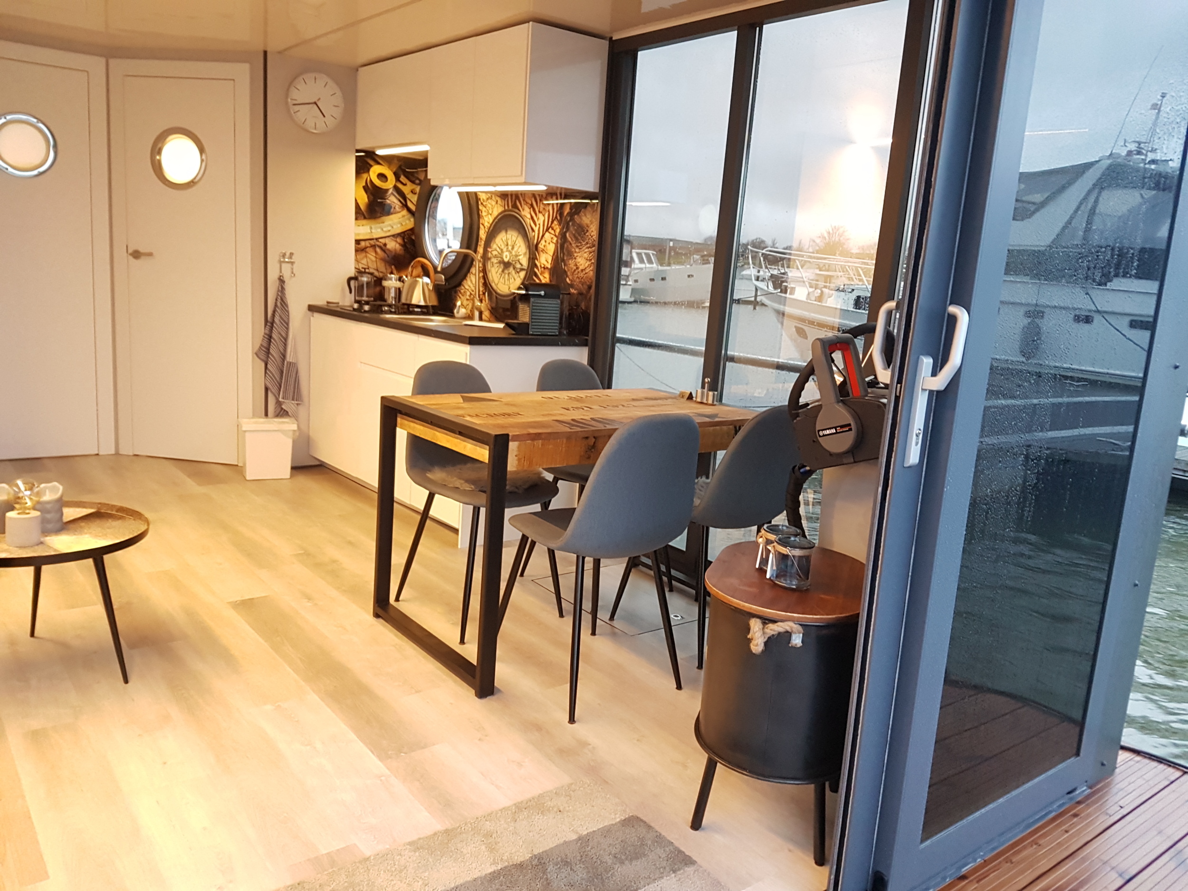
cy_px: 446
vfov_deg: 53.1
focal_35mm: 26
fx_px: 892
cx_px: 594
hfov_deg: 67.3
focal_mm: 4.2
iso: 250
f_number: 1.7
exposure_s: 1/14
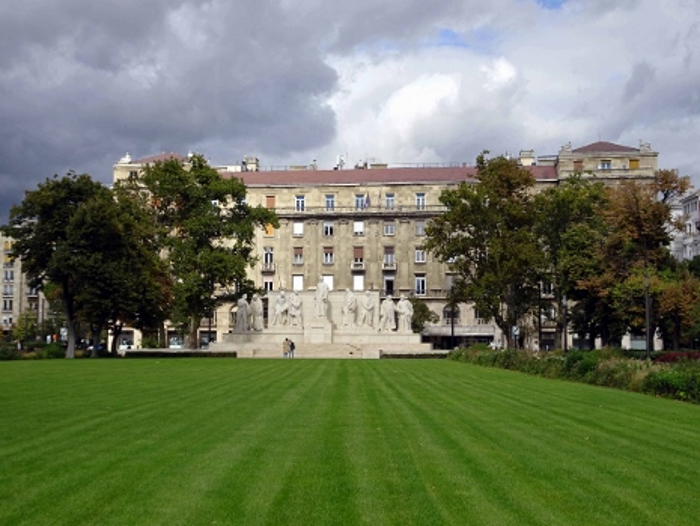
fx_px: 890
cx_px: 350
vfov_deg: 32.9
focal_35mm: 44
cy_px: 263
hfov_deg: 42.9
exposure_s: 1/640
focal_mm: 7.58
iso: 80
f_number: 4.5
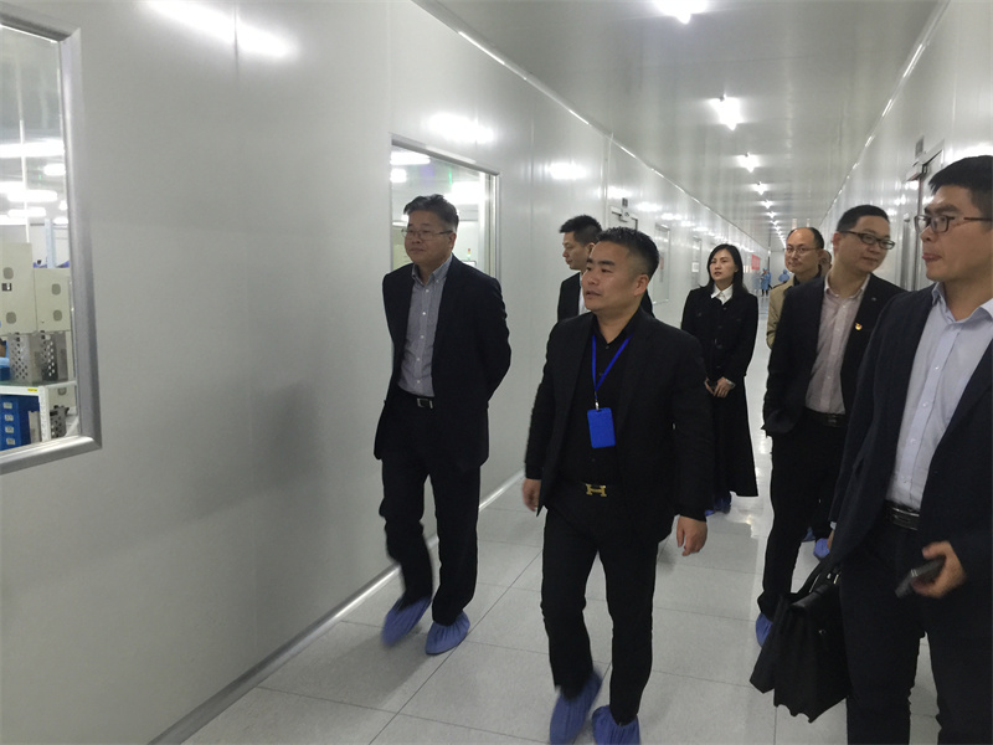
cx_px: 496
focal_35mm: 29
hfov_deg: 61.7
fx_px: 832
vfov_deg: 48.2
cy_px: 372
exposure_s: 1/17
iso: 80
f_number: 2.2
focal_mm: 4.15
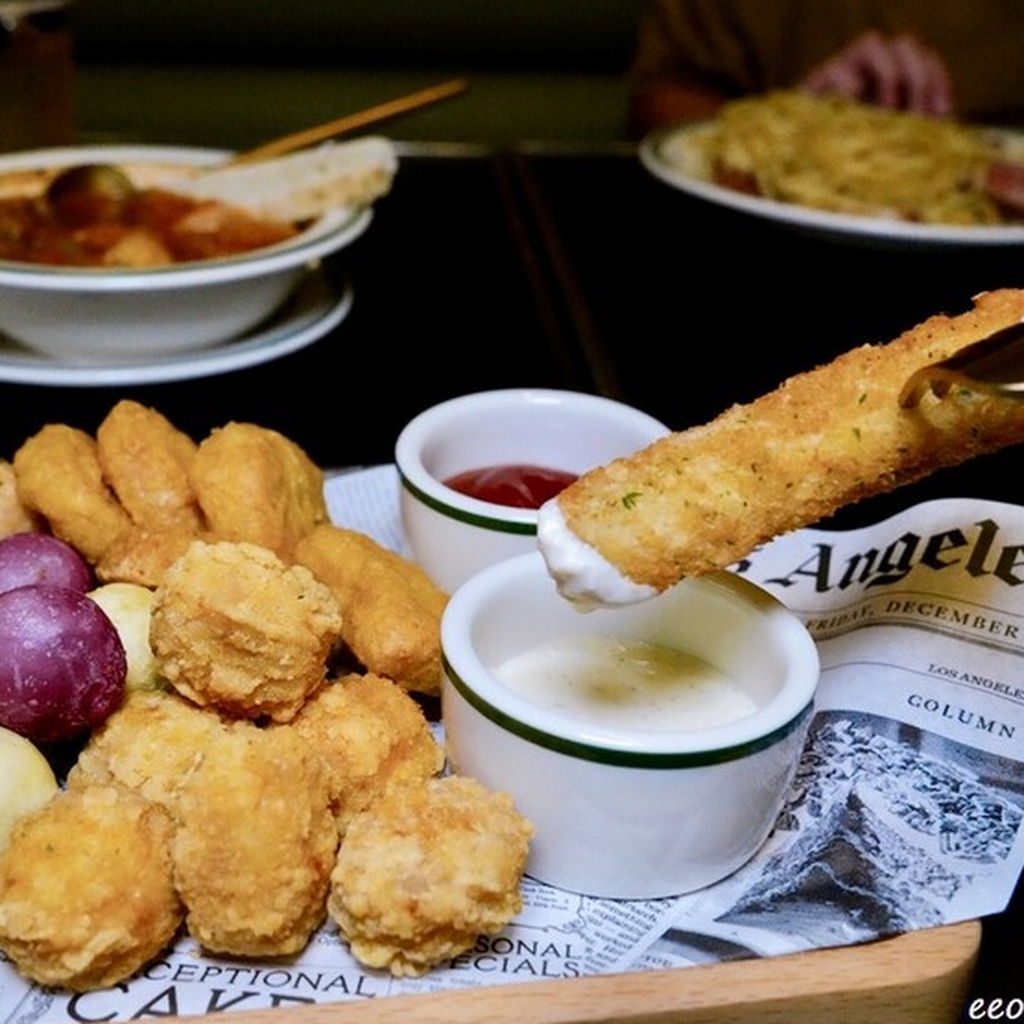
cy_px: 517
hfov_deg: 42.6
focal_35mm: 39
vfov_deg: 42.8
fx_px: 1305
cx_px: 397
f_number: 8
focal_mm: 30
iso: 6400
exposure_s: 1/250
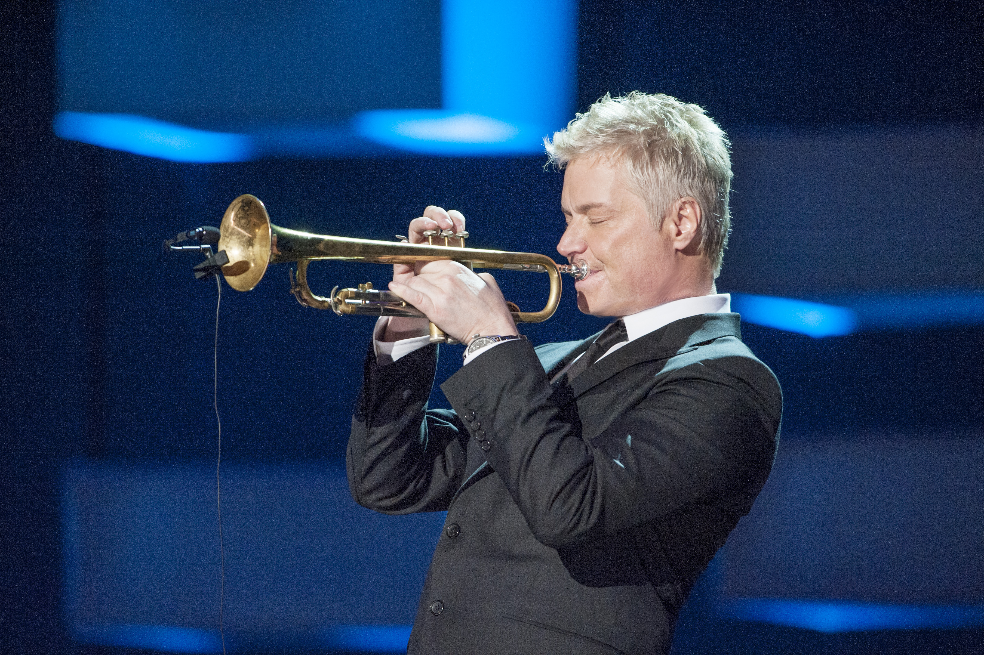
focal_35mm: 420
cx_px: 492
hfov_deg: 4.9
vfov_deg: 3.3
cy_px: 328
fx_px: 11472
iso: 2000
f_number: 4
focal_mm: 420
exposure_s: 1/200
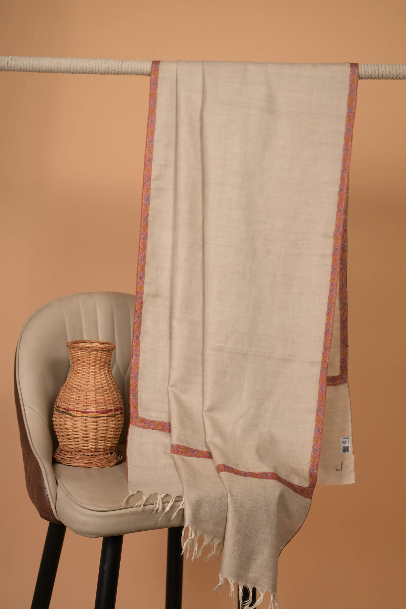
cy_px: 304
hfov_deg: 21.6
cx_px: 203
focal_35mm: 63
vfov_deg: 31.9
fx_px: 1066
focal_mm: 63
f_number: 6.3
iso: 100
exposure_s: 1/200
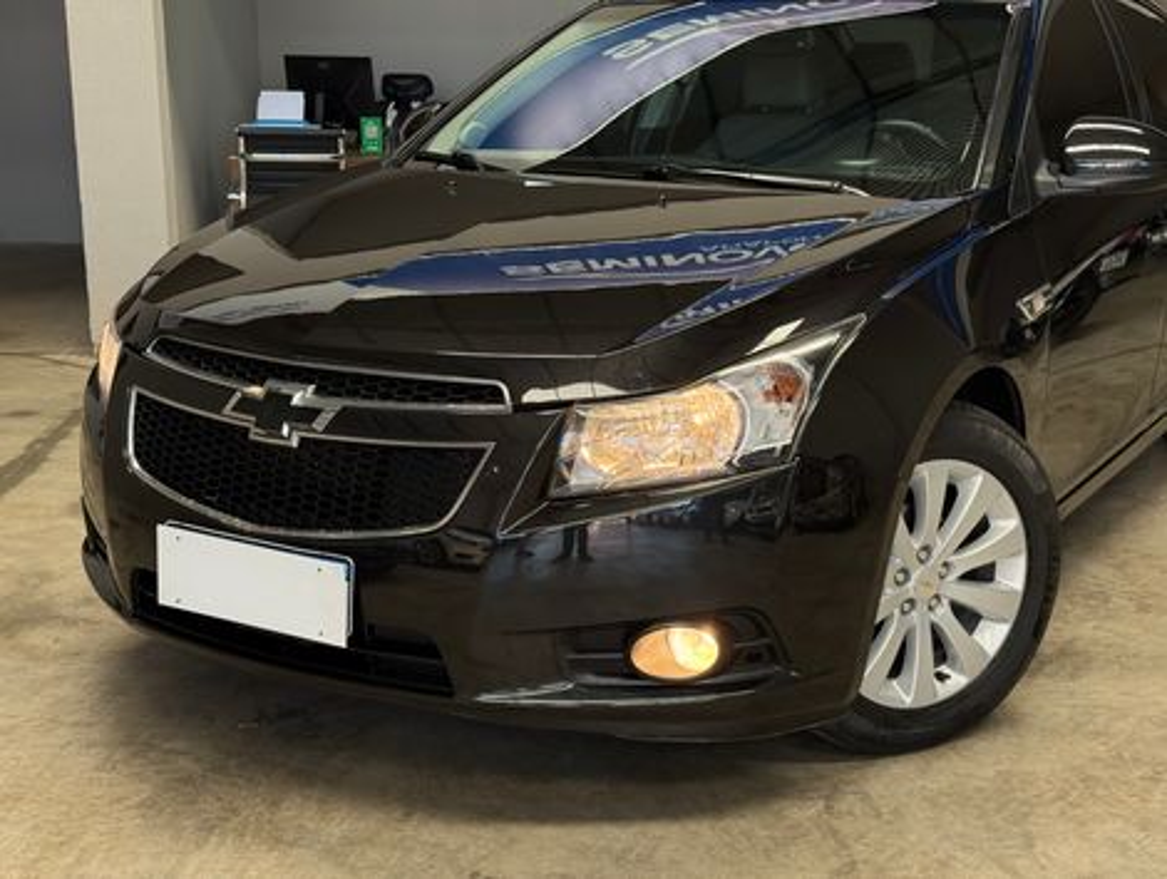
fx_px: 1621
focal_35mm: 48
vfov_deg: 30.3
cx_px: 584
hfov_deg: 39.6
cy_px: 440
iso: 100
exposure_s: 1/243
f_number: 1.78
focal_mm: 6.76
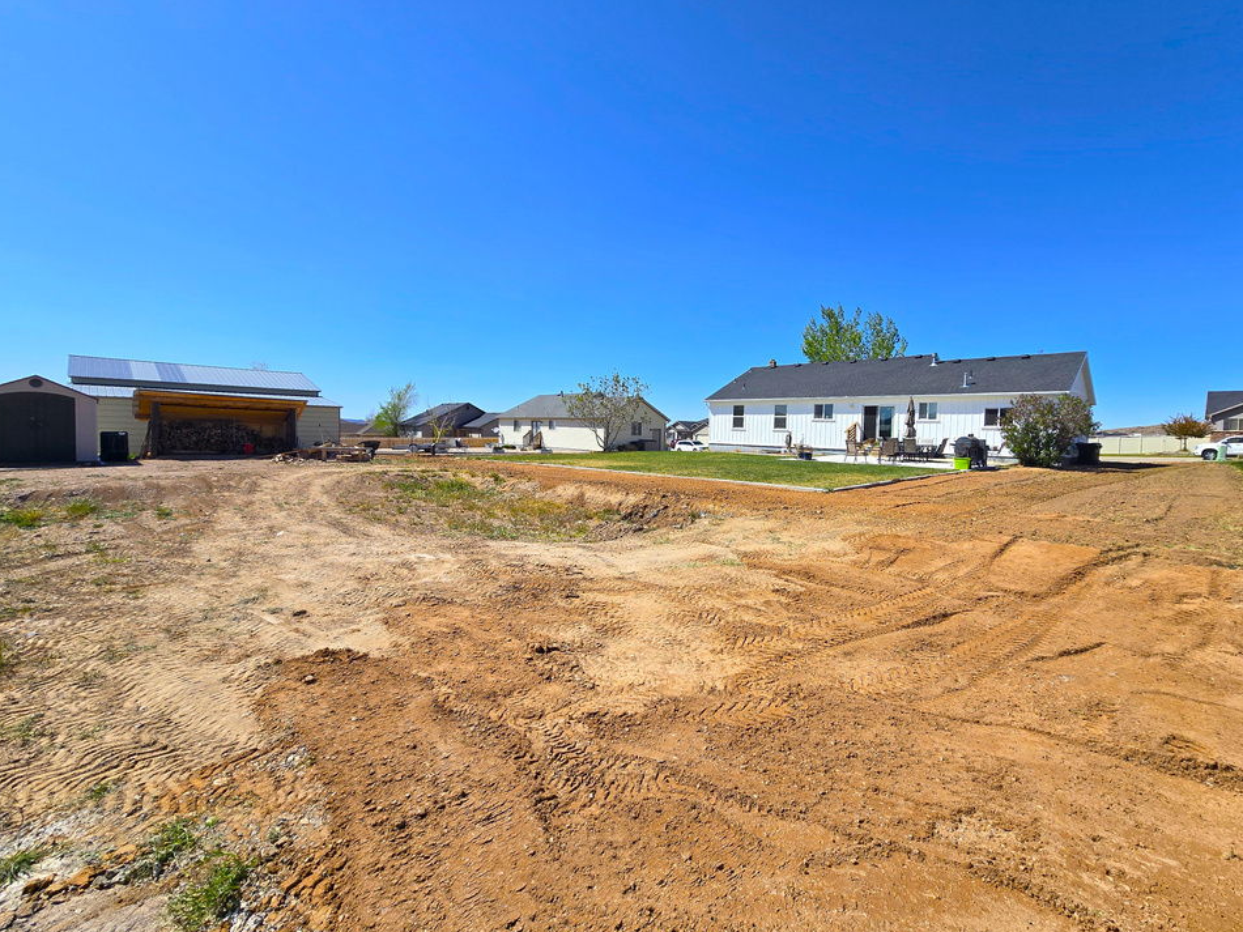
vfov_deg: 85.6
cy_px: 447
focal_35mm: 14
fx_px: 503
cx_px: 657
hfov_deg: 102.0
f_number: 2.2
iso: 50
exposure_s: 1/3309
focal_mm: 2.2
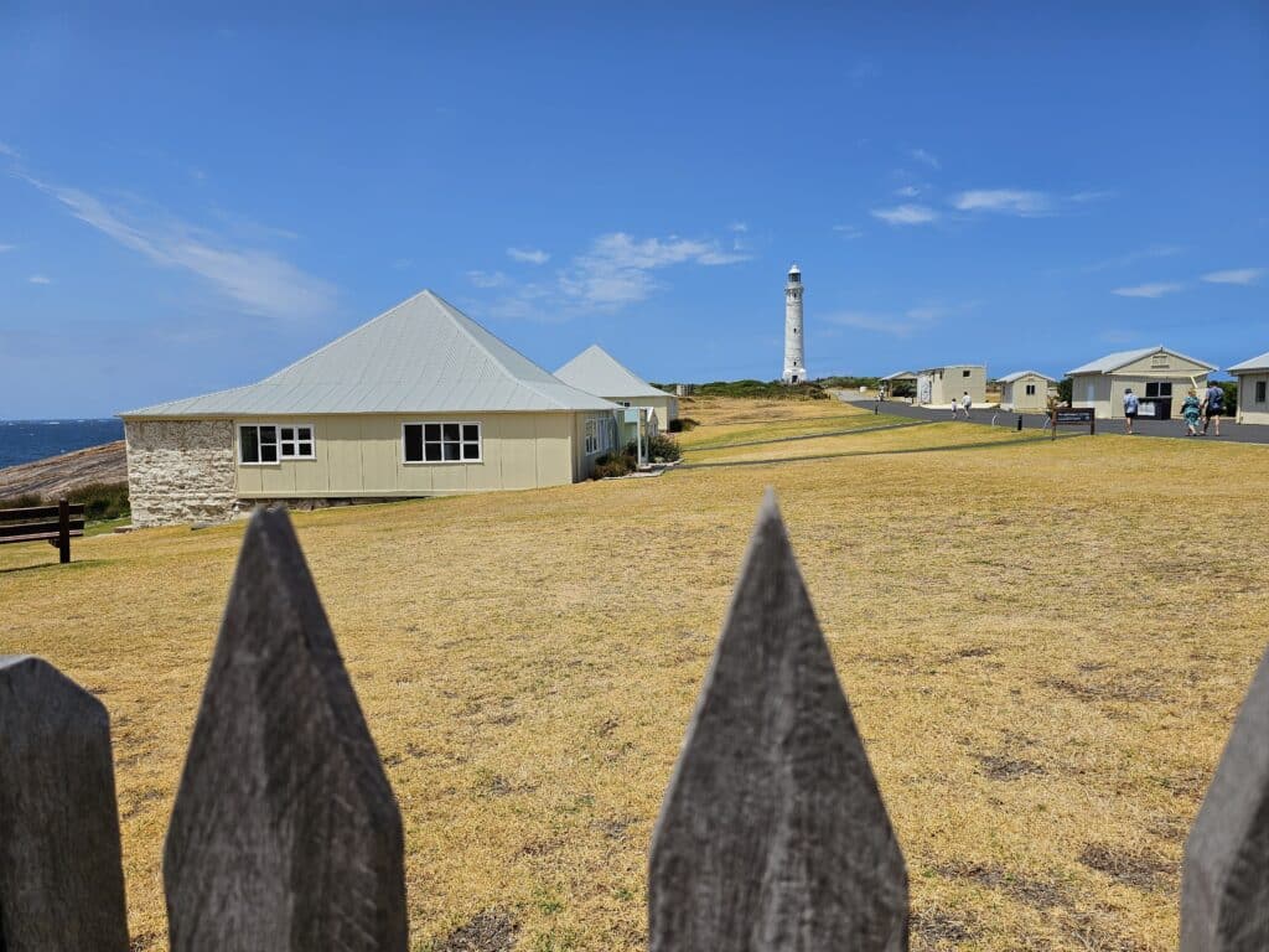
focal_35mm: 23
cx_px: 634
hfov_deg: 73.9
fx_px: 843
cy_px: 476
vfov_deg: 58.9
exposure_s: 1/1513
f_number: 1.7
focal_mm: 6.3
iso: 10
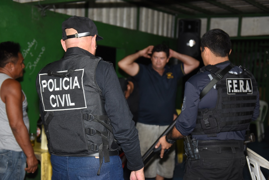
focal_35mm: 45
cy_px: 90
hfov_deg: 43.6
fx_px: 336
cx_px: 134
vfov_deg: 29.9
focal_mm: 45
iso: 1250
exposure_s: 1/125
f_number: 2.8
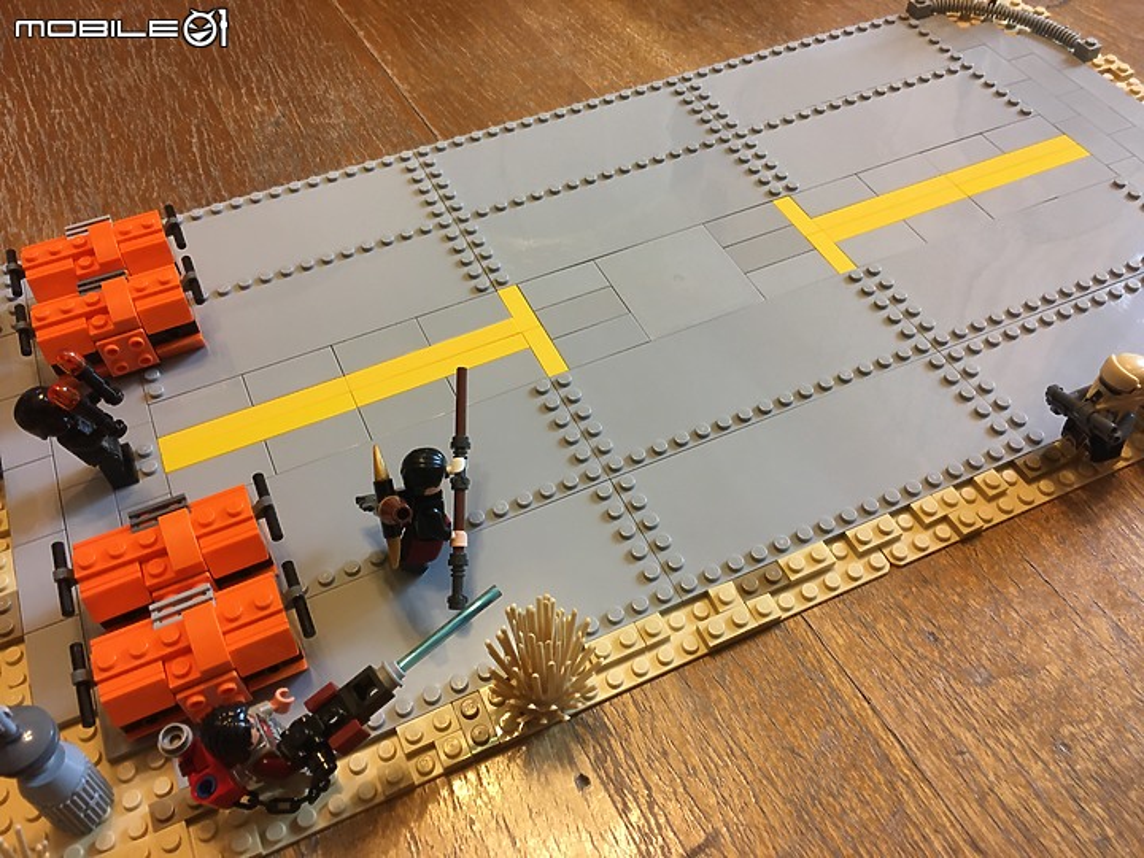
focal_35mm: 29
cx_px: 572
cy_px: 429
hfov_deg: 61.7
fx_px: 958
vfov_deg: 48.2
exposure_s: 1/30
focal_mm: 4.15
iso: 100
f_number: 2.2
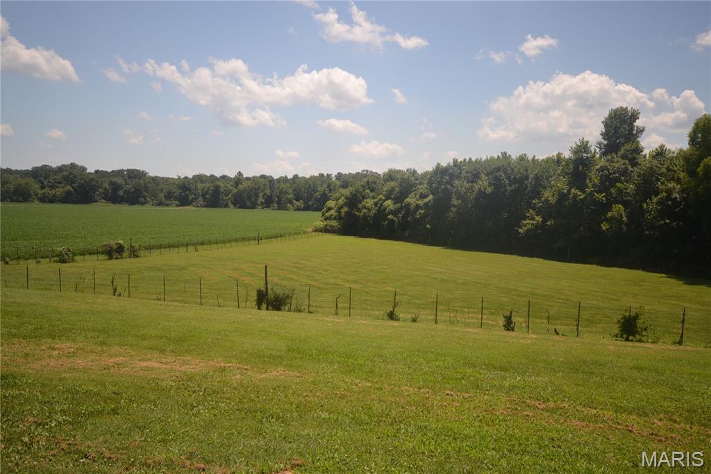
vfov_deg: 43.6
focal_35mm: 30
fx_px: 592
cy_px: 237
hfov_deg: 61.9
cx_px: 356
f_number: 5.6
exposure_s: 1/125
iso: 100
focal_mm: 20
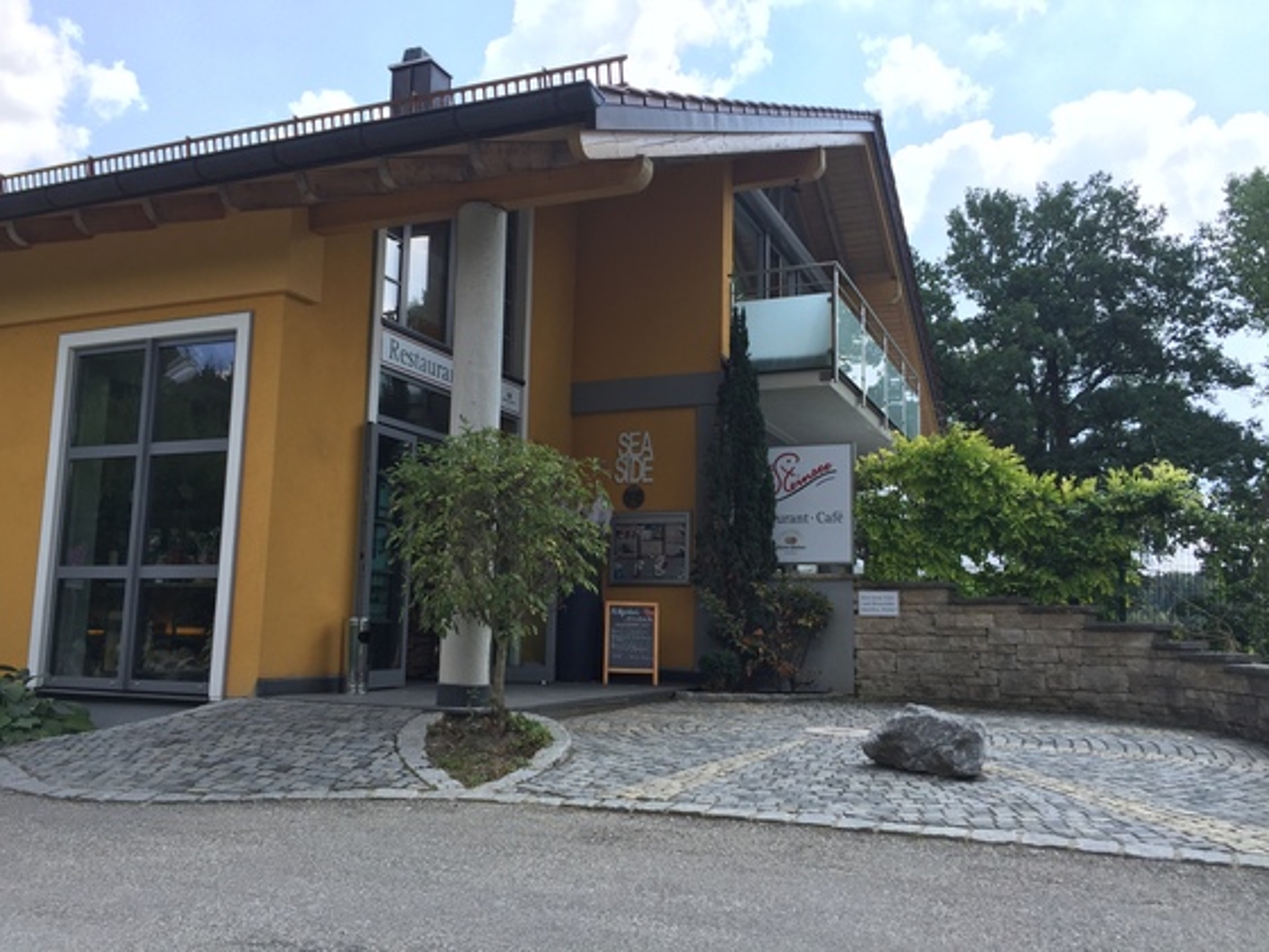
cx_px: 634
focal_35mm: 29
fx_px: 1063
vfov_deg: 48.2
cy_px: 476
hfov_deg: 61.7
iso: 32
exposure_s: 1/860
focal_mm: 4.15
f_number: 2.2
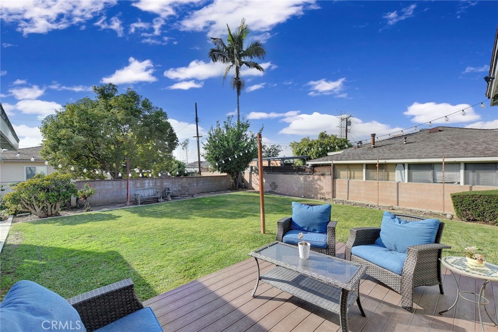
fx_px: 207
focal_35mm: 15
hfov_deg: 100.4
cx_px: 249
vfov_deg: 77.3
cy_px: 166
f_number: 11
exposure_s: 1/500
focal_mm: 10
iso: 400
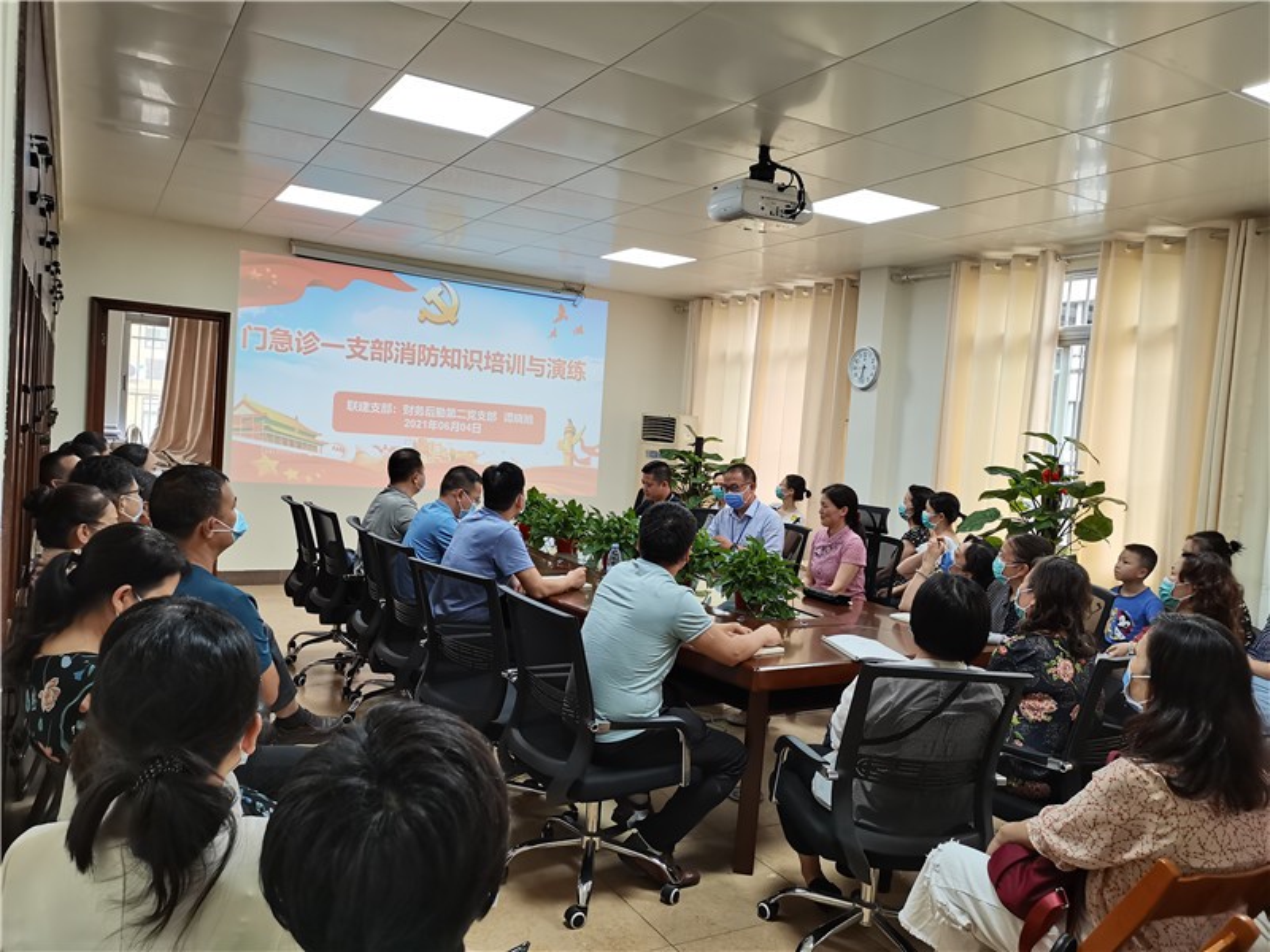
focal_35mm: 26
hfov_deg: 67.3
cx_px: 635
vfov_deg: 53.1
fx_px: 954
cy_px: 476
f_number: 1.8
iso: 400
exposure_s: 1/100
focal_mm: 5.58
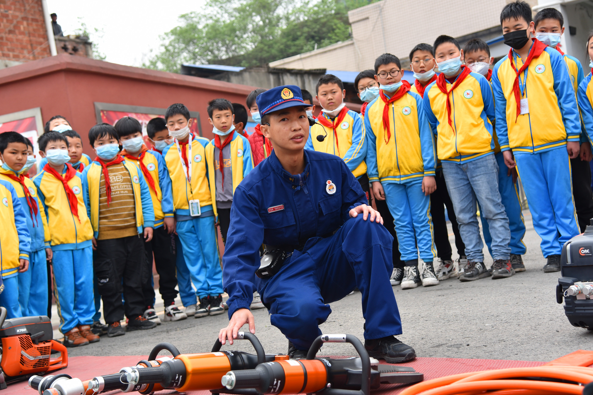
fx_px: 972
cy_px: 192
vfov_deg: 23.0
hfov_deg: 33.9
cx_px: 314
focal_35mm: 59
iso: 400
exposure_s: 1/60
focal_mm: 55
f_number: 4
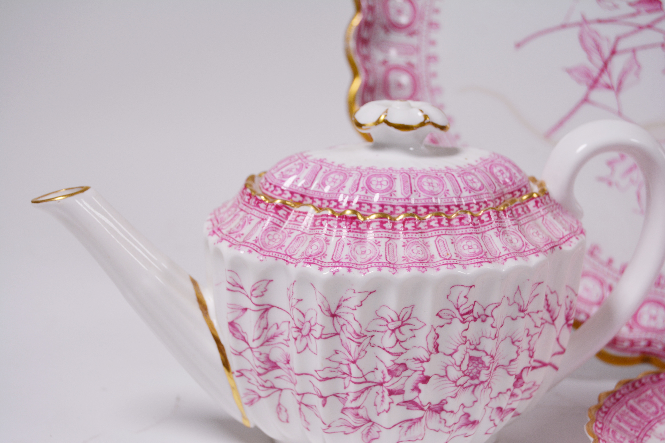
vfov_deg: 18.9
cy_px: 222
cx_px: 332
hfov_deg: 28.1
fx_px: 1330
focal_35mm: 72
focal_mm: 48
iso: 200
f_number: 6.3
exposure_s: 1/160
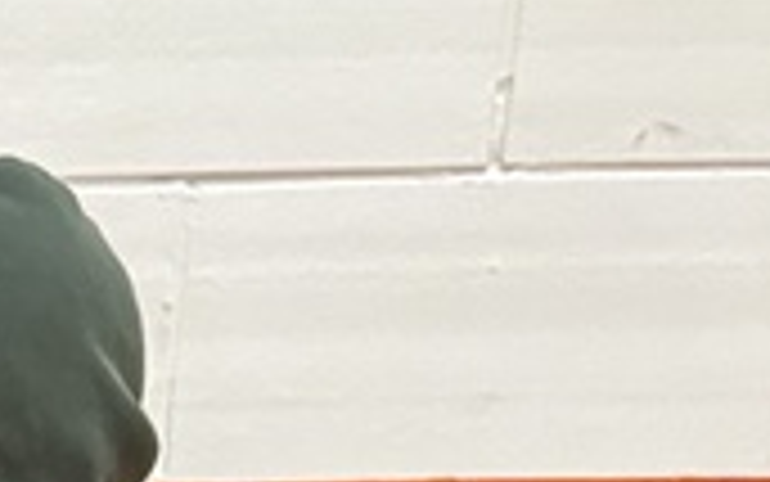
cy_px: 1550
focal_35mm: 165
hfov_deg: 10.6
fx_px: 3464
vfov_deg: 7.0
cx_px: -1180
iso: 250
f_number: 1.6
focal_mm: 5.96
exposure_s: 1/60
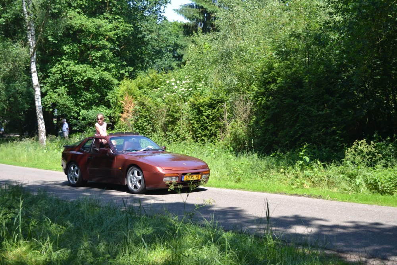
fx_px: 579
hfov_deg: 37.8
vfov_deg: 25.8
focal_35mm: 52
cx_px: 198
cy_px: 132
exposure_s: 1/125
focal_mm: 35
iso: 100
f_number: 5.6
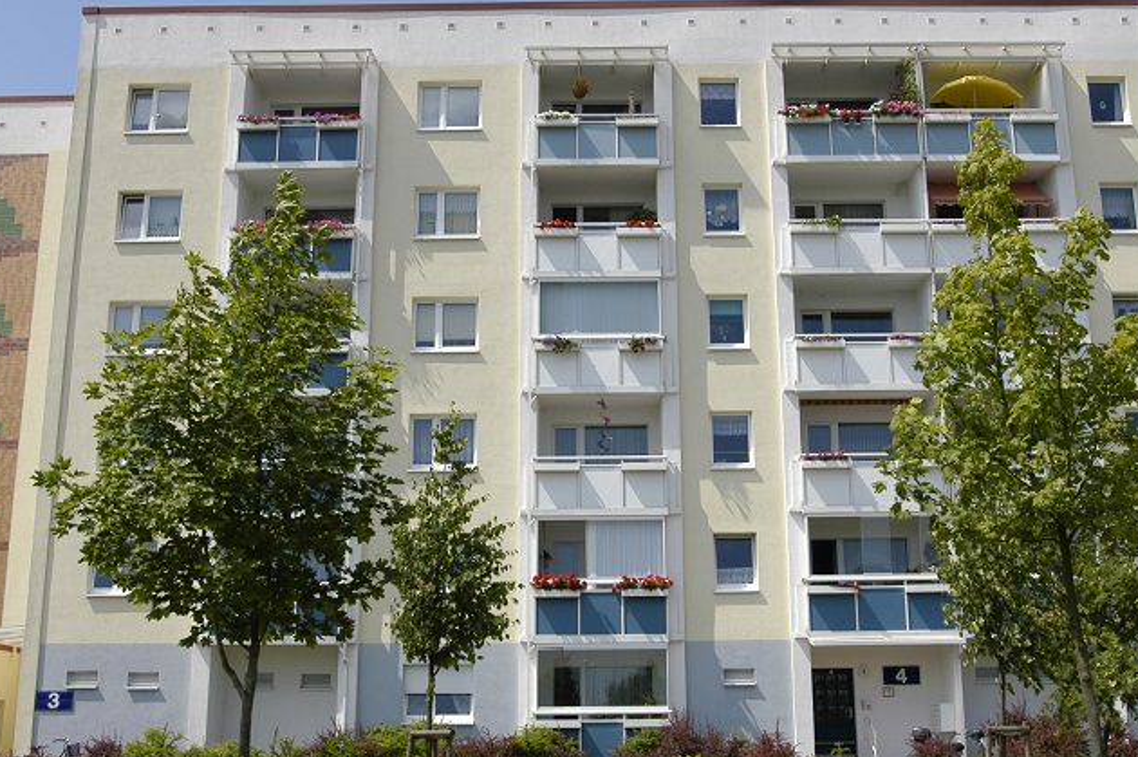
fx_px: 1358
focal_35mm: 43
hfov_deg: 45.5
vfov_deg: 31.1
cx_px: 590
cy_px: 379
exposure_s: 1/350
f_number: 10
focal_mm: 20
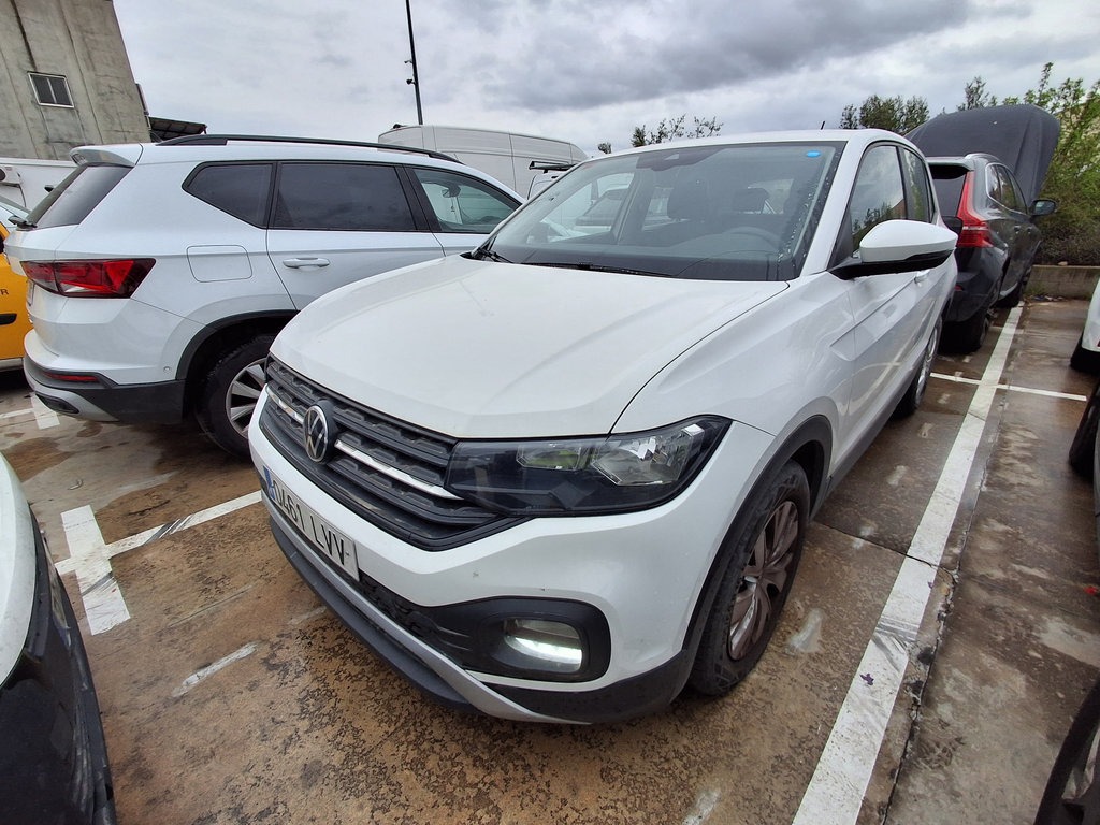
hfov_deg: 94.5
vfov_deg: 78.1
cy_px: 412
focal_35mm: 16
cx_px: 550
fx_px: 508
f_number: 2.2
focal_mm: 1.64
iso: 40
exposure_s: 1/182
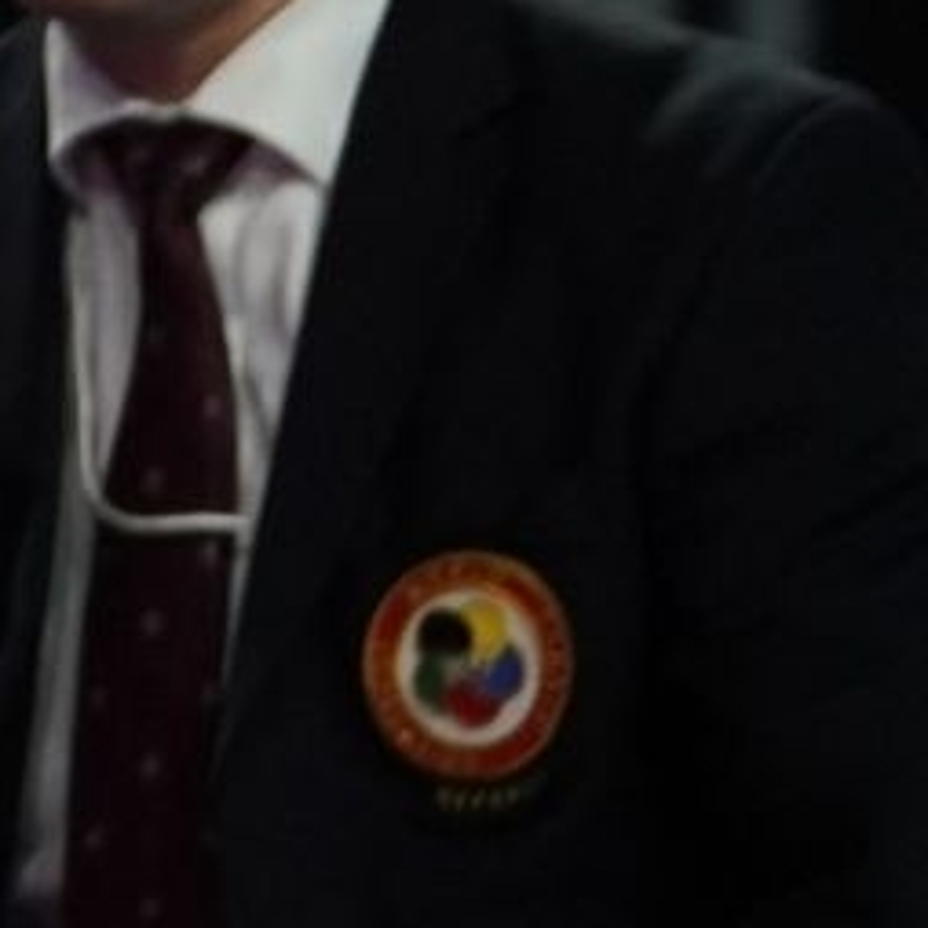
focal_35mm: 1809
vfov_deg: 1.0
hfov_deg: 1.0
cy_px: 197
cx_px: -2097
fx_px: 54867
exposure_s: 1/1000
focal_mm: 200
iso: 1000
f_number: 2.8
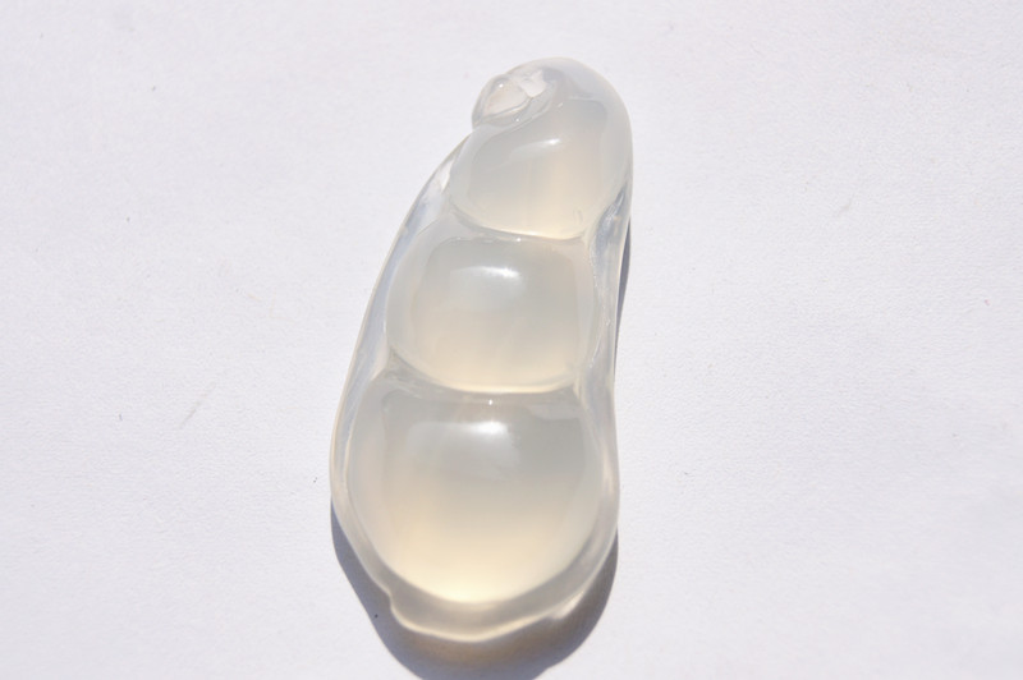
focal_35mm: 82
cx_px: 512
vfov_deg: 16.5
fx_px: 2342
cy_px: 340
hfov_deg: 24.6
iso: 200
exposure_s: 1/1600
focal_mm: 55
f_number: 7.1
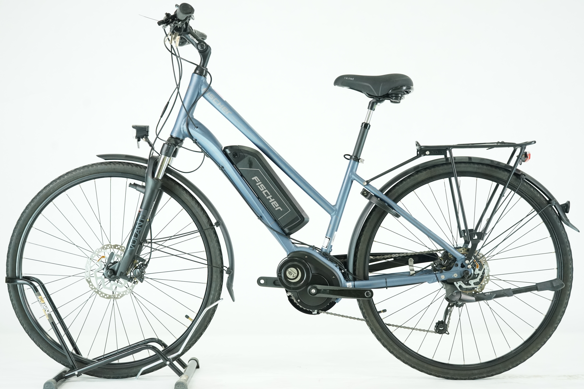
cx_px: 292
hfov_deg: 34.5
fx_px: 941
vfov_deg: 23.4
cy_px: 194
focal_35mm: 58
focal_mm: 58
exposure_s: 1/200
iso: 2500
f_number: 5
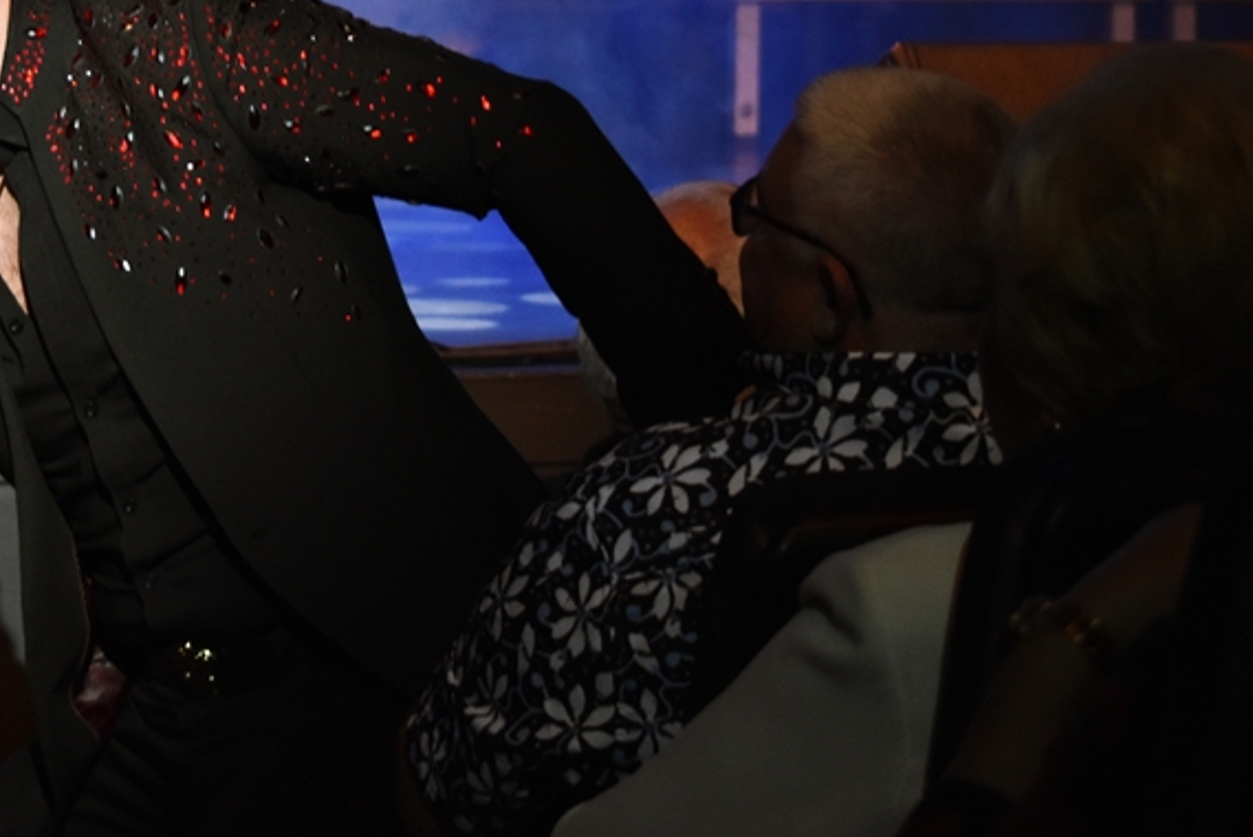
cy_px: 138
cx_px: 297
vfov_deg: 9.5
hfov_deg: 14.1
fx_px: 5045
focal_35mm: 145
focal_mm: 55
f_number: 4.5
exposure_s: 1/50
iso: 1600
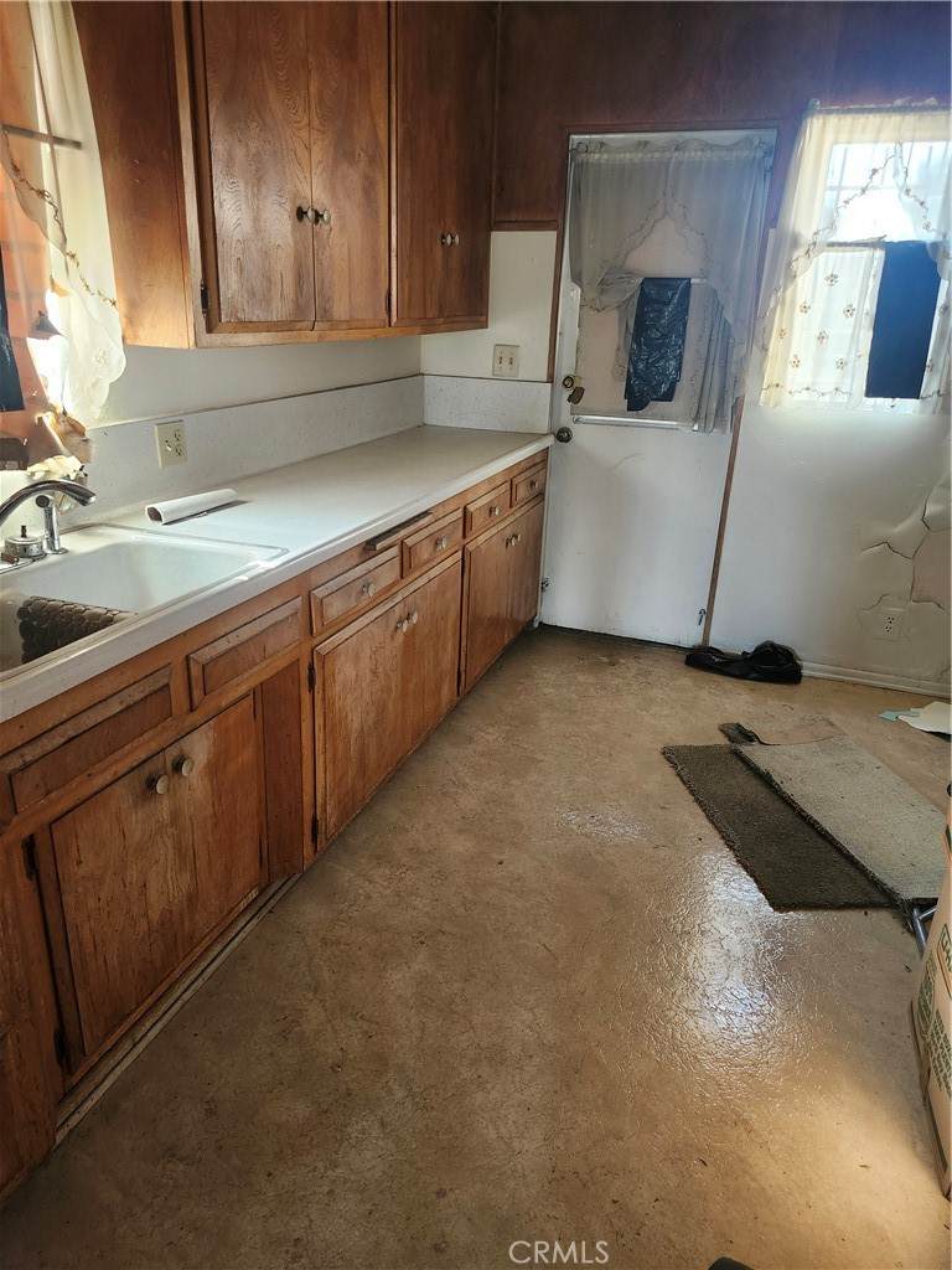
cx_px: 476
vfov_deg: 73.9
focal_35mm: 23
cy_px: 635
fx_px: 843
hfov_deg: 58.9
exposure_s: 1/120
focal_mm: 5.54
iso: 640
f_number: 1.8
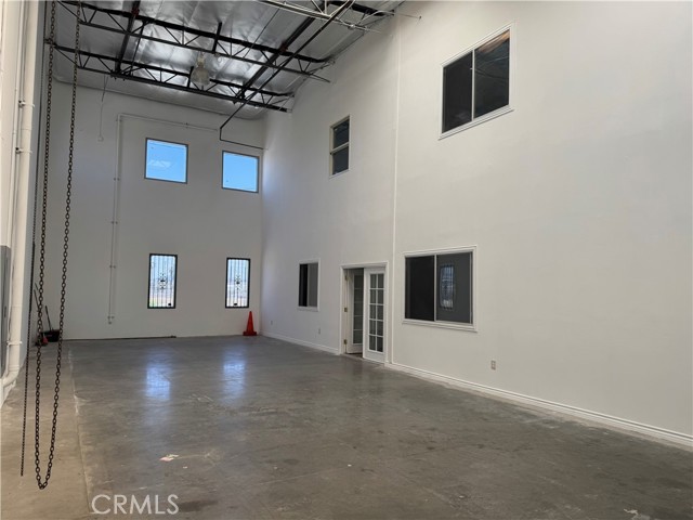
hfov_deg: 71.6
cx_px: 346
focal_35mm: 24
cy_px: 260
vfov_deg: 56.8
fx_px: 480
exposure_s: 1/433
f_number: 1.78
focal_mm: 6.76
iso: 80
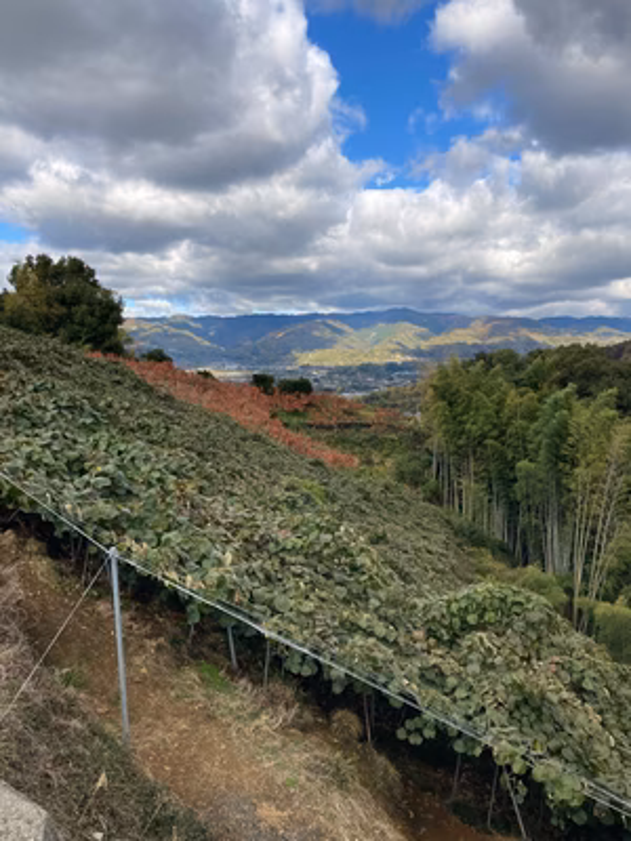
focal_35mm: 28
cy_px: 420
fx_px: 681
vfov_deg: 63.4
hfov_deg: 49.7
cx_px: 316
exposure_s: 1/1263
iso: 20
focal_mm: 3.99
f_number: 1.8
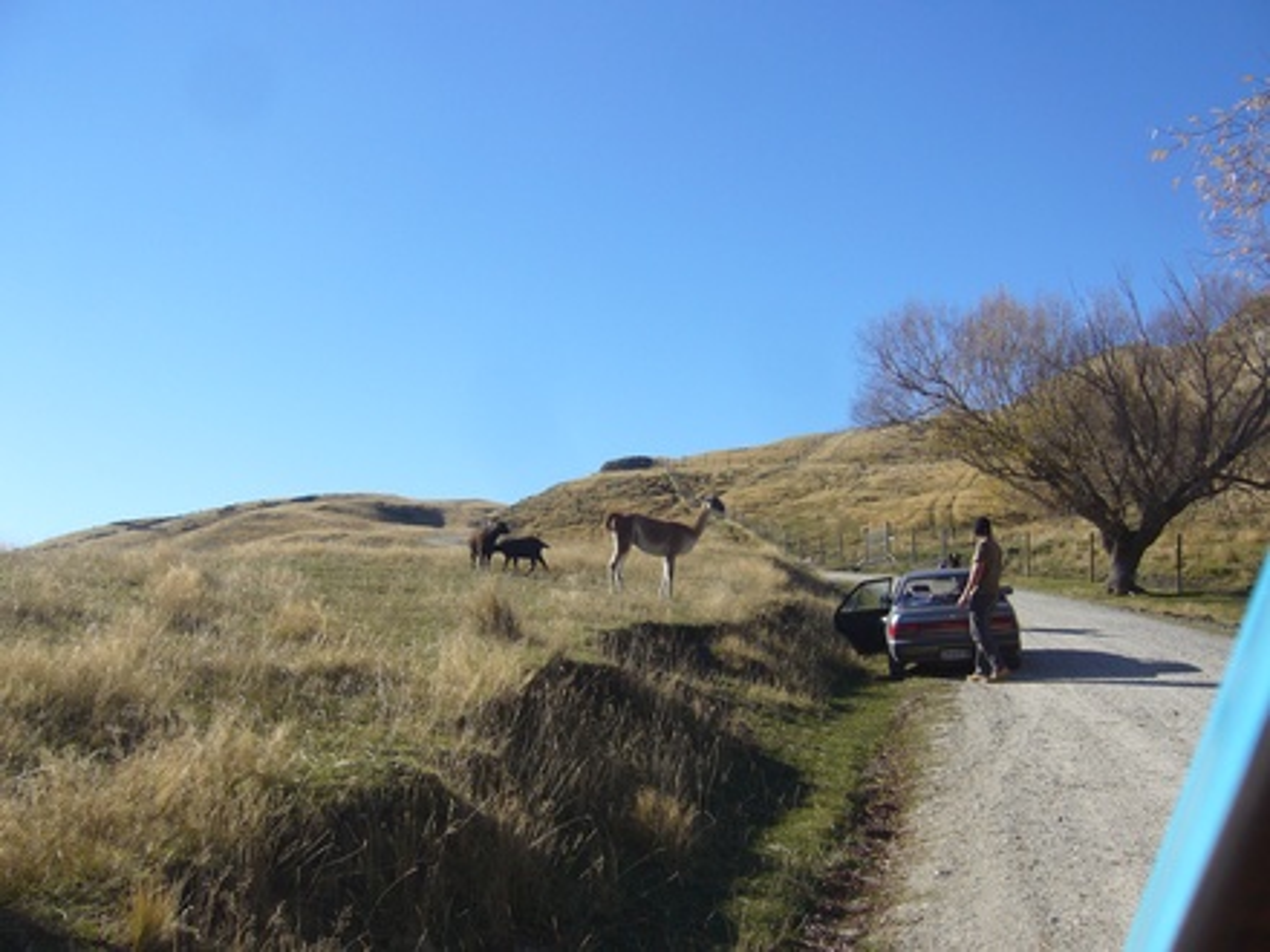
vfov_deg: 40.7
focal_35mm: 35
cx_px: 635
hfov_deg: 52.6
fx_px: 1284
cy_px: 476
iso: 80
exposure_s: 1/250
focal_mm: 5.8
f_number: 5.6
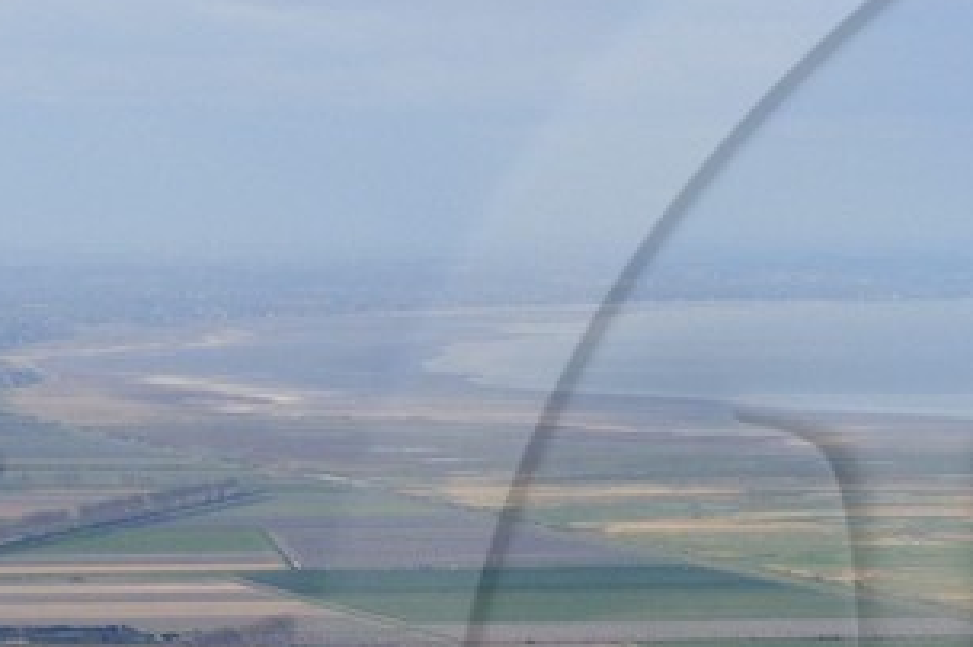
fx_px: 9935
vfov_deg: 3.7
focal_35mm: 368
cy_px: 919
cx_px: 1610
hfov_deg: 5.5
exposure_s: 1/640
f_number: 11
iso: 400
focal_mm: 70
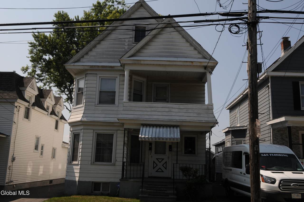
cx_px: 152
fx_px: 304
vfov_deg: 36.8
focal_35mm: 36
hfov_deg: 53.2
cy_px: 101
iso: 200
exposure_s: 1/400
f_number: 10
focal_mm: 24
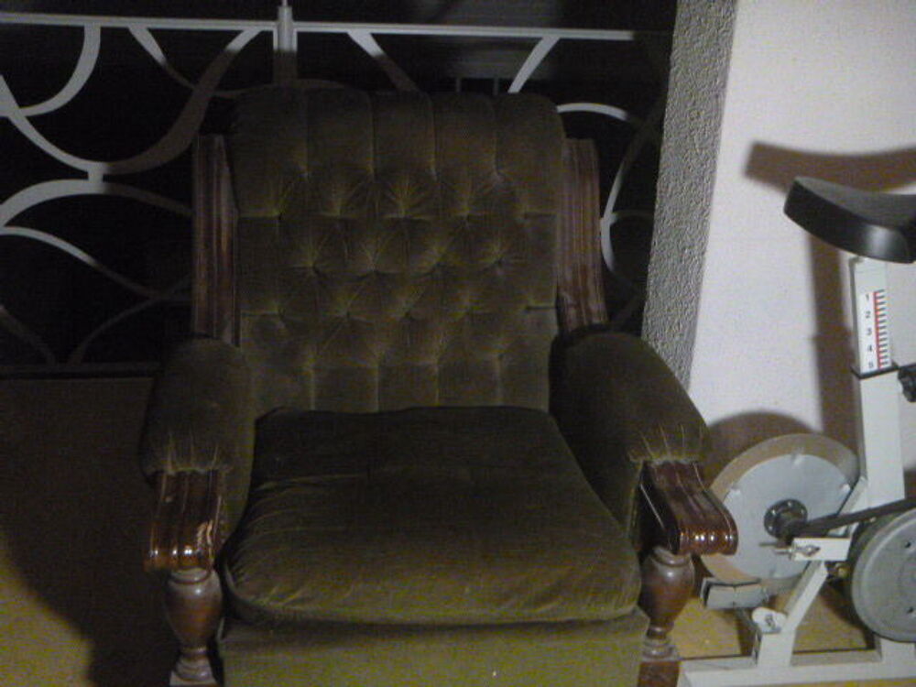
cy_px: 344
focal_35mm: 47
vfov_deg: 30.9
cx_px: 458
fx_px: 1244
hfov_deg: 40.4
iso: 1000
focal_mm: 8.4
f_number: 4.8
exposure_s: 1/60
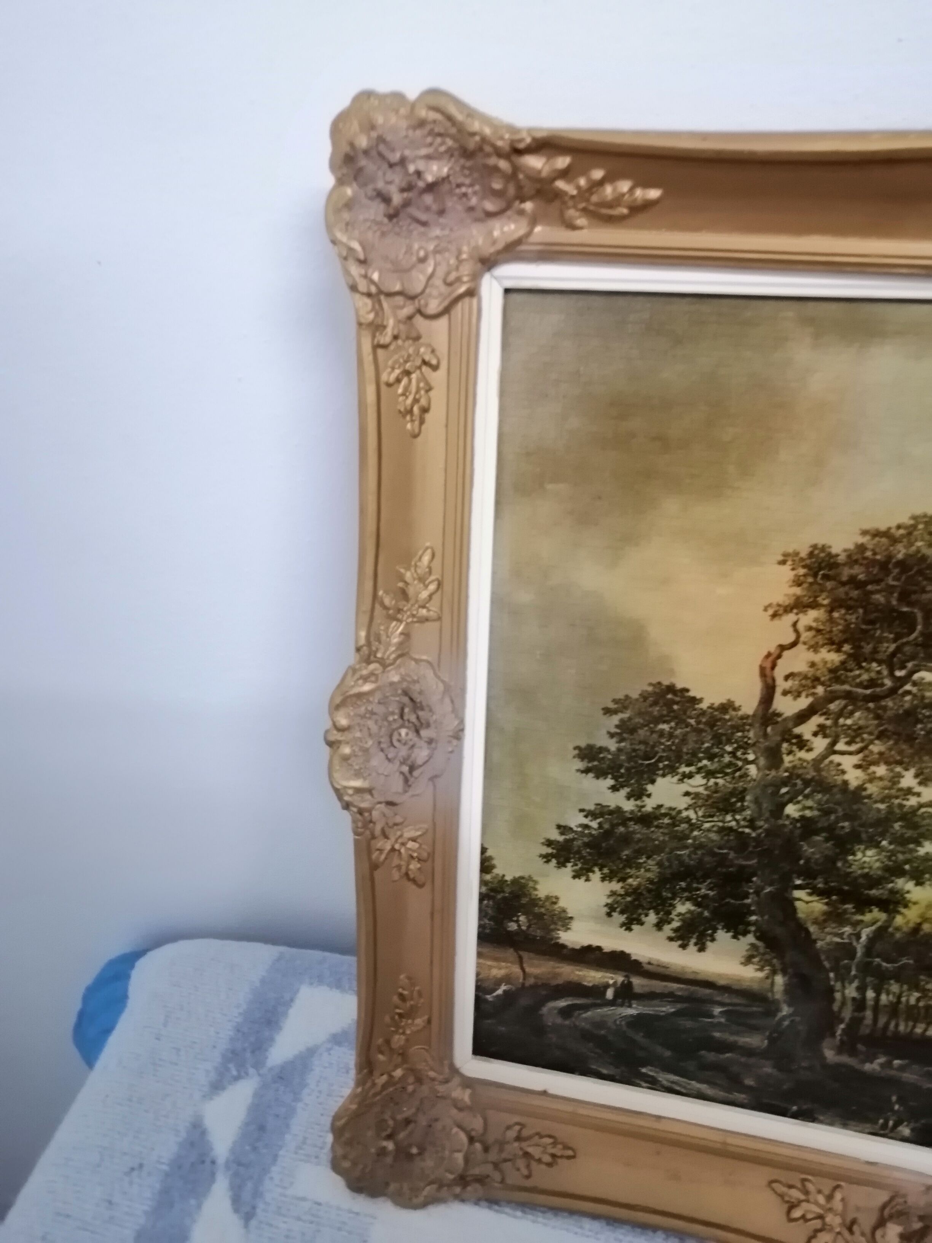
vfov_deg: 67.3
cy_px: 622
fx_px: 933
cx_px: 466
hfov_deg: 53.1
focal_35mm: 26
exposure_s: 1/20
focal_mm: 3.96
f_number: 1.8
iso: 800
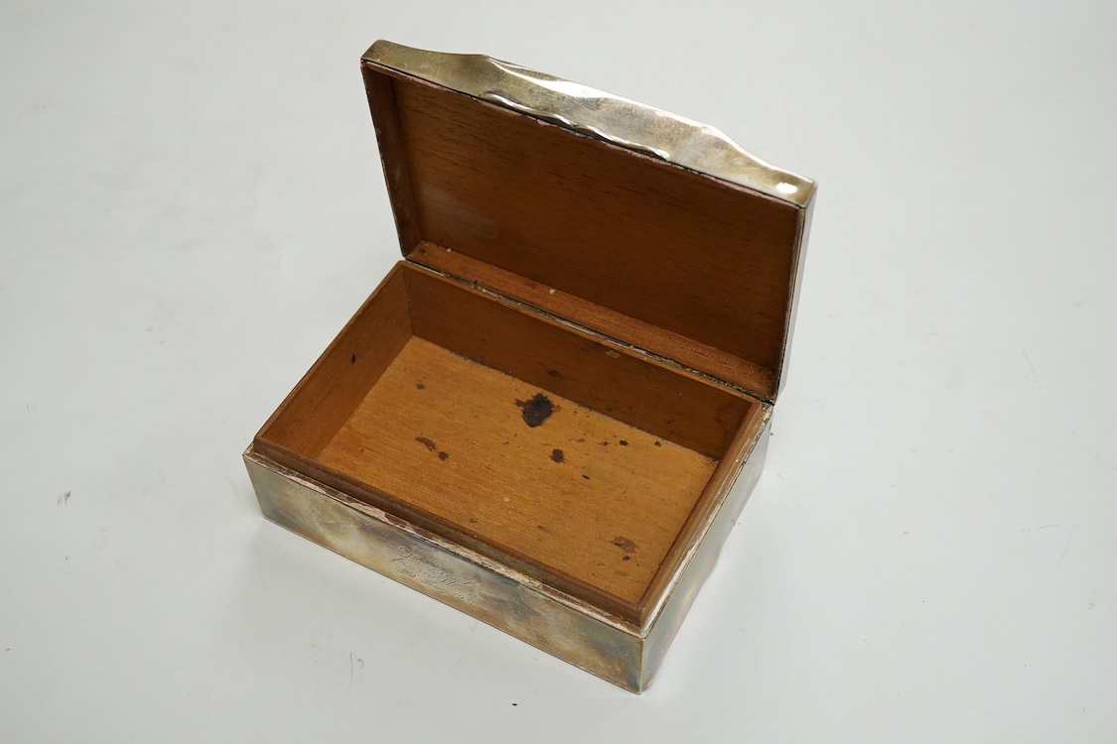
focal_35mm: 45
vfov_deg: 29.9
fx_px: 1396
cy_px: 372
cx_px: 558
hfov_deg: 43.6
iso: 2500
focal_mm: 30
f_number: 10
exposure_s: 1/200
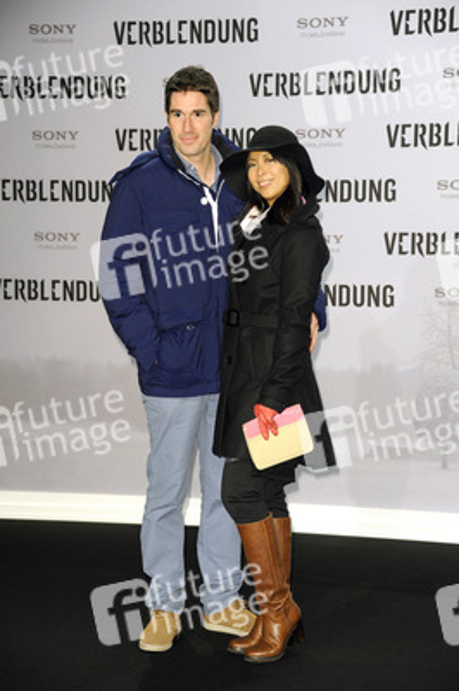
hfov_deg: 13.9
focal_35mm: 98
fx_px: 1877
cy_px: 346
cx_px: 230
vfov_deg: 20.8
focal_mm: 98
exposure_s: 1/160
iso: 1000
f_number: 5.6
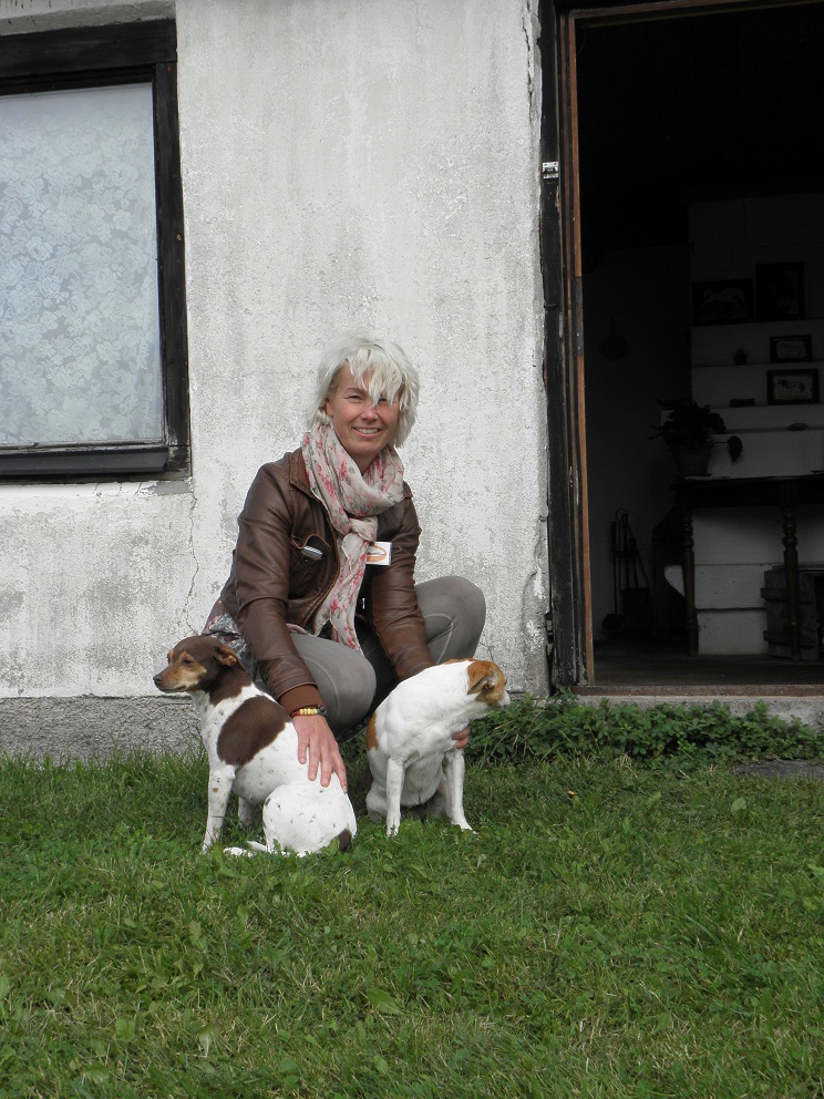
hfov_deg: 30.9
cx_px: 412
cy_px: 550
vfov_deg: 40.4
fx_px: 1492
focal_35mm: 47
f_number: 5.6
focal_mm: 8.53
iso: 64
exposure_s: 1/200
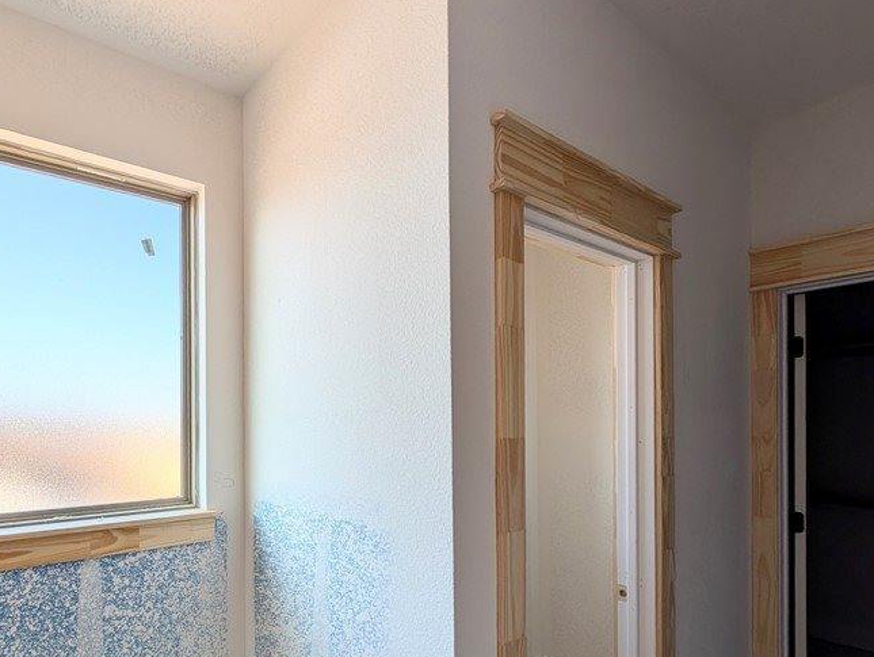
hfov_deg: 83.1
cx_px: 331
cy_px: 427
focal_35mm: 19
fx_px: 480
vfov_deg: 67.3
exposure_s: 1/874
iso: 53
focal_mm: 2.02
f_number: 1.7
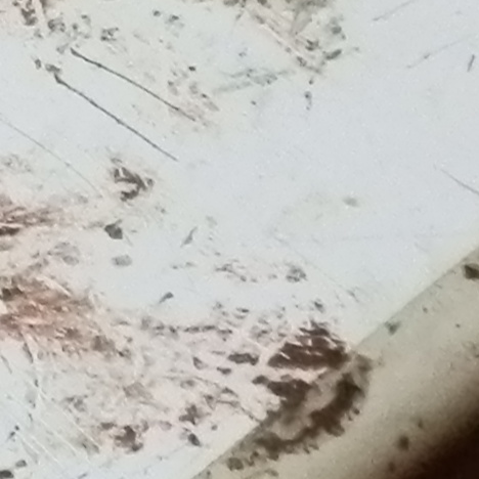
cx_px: -737
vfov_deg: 7.4
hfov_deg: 7.2
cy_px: -436
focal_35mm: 227
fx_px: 3554
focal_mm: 5
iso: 400
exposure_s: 1/125
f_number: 3.1
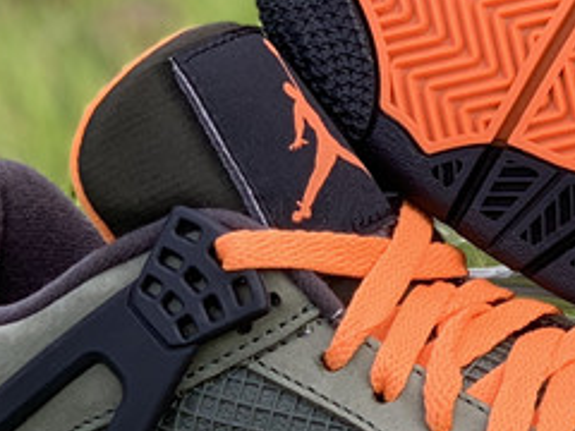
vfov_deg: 8.1
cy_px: 341
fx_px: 3056
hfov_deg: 10.6
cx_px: 604
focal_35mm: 184
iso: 32
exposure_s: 1/122
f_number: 2.4
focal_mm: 6
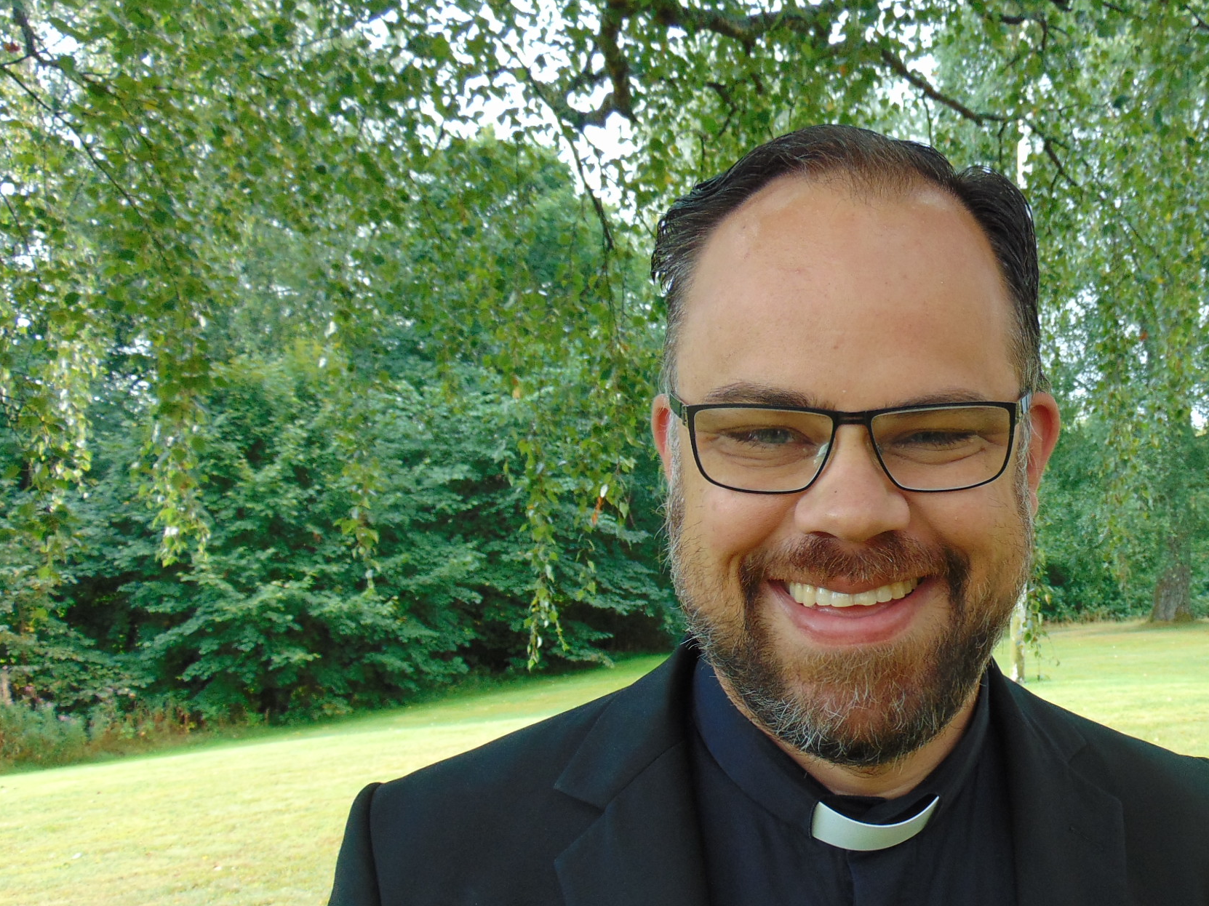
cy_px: 548
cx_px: 917
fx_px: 1362
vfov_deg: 36.7
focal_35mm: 39
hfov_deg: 46.1
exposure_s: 1/160
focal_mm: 4.5
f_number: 3
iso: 80
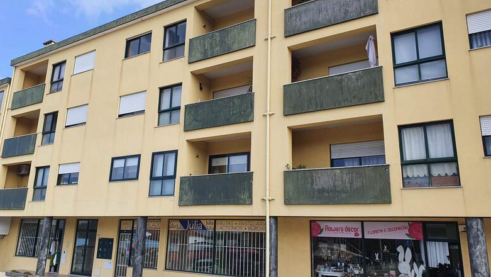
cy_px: 127
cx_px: 243
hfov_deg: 66.0
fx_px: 378
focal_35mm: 29
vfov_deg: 40.2
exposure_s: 1/786
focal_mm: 4.32
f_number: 2.4
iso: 50
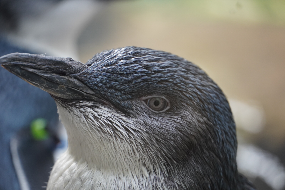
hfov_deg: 10.2
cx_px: 142
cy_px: 95
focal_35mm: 202
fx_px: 1604
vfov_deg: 6.8
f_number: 5.6
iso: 1000
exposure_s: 1/250
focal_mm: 135
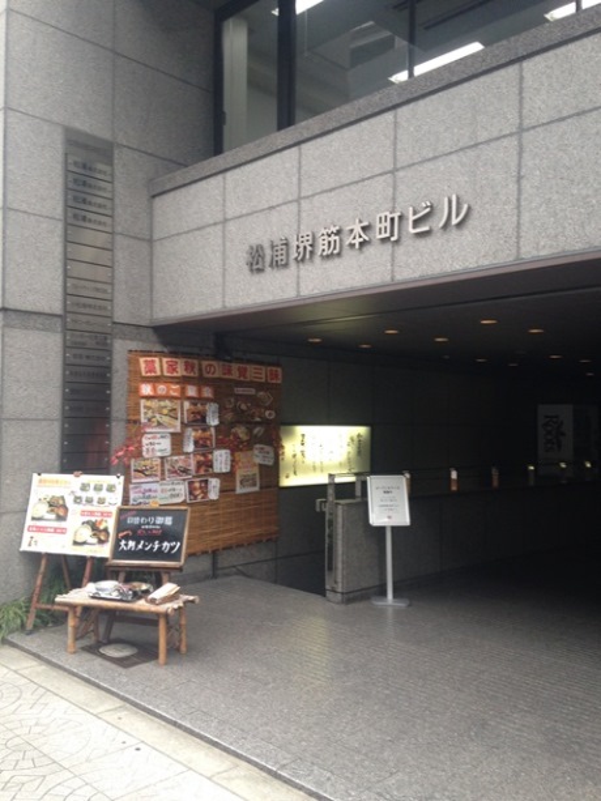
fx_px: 764
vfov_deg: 55.3
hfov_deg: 43.0
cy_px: 400
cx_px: 300
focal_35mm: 33
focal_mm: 4.12
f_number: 2.4
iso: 80
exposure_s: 1/120
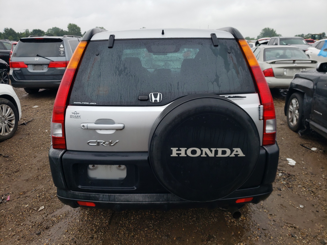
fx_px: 246
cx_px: 164
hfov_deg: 67.3
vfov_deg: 53.1
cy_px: 122
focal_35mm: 26
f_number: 1.5
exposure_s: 1/667
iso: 50
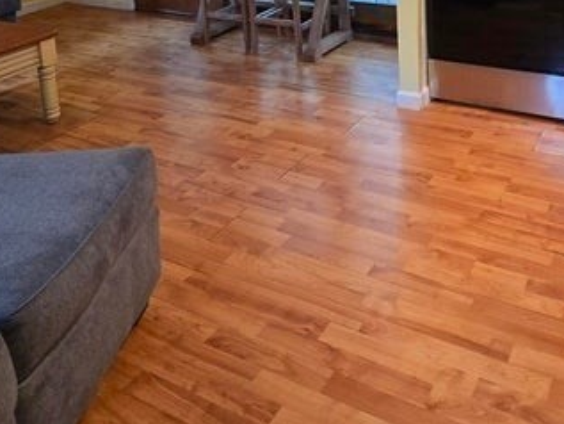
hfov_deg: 51.3
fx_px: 570
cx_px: 392
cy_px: -61
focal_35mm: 35
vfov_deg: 34.3
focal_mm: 2.2
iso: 500
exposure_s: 1/60
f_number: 2.2
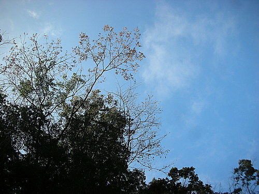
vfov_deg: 40.7
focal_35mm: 35
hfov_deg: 52.6
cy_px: 97
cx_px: 130
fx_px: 262
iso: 50
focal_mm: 5.8
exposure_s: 1/343
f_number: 3
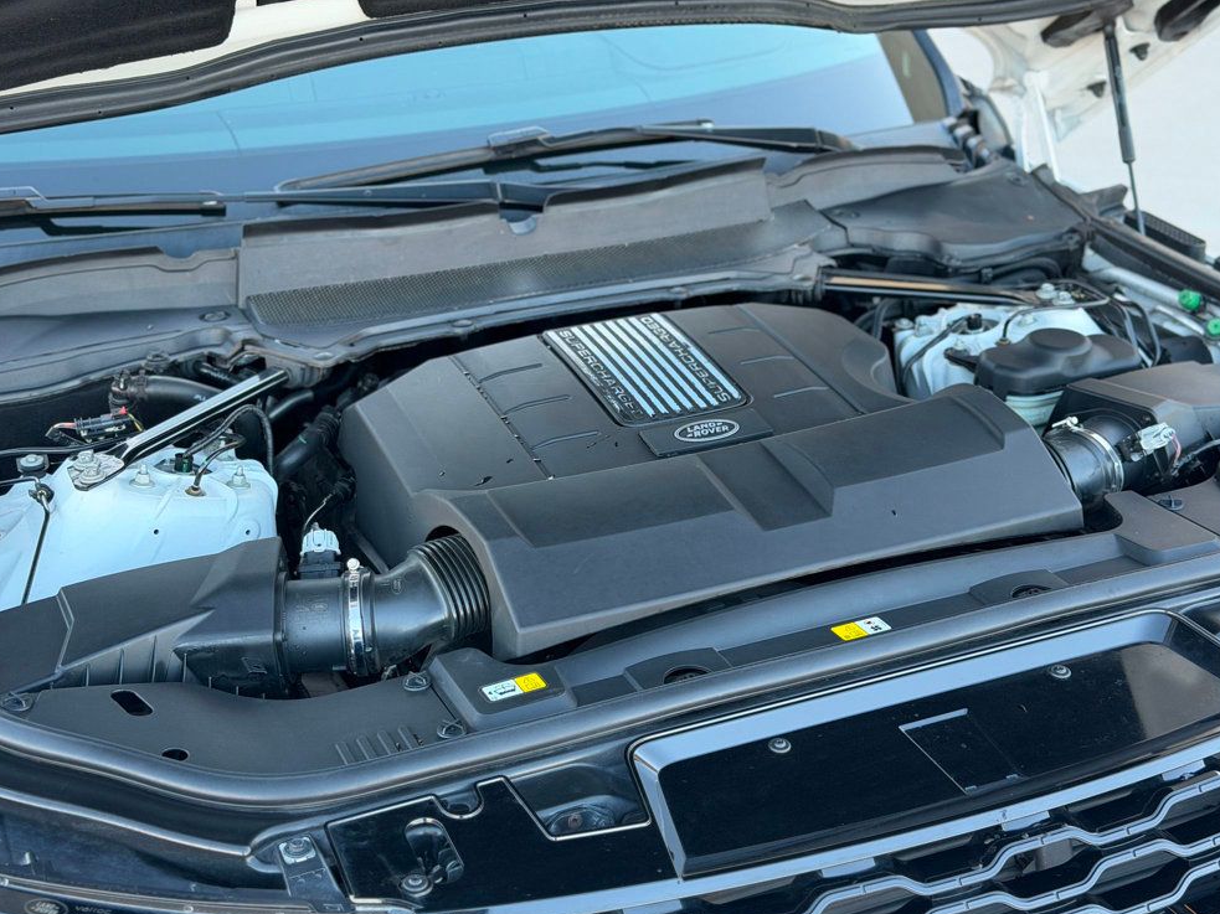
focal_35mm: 50
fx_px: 1762
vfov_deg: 29.1
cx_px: 596
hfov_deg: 38.2
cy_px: 474
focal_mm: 6.76
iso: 200
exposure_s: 1/165
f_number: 1.78
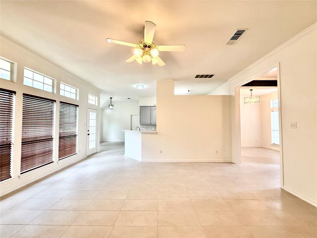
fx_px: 128
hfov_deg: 102.1
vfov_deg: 85.7
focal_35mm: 14
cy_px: 119
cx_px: 158
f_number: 2.2
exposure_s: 1/120
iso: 200
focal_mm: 2.22
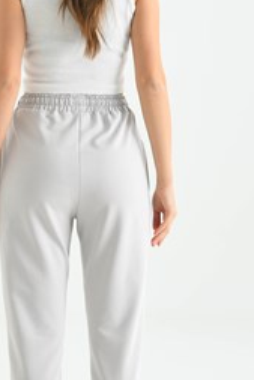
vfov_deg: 16.5
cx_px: 66
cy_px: 183
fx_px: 1310
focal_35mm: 124
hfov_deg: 11.0
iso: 160
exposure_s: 1/125
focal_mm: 55
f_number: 5.6
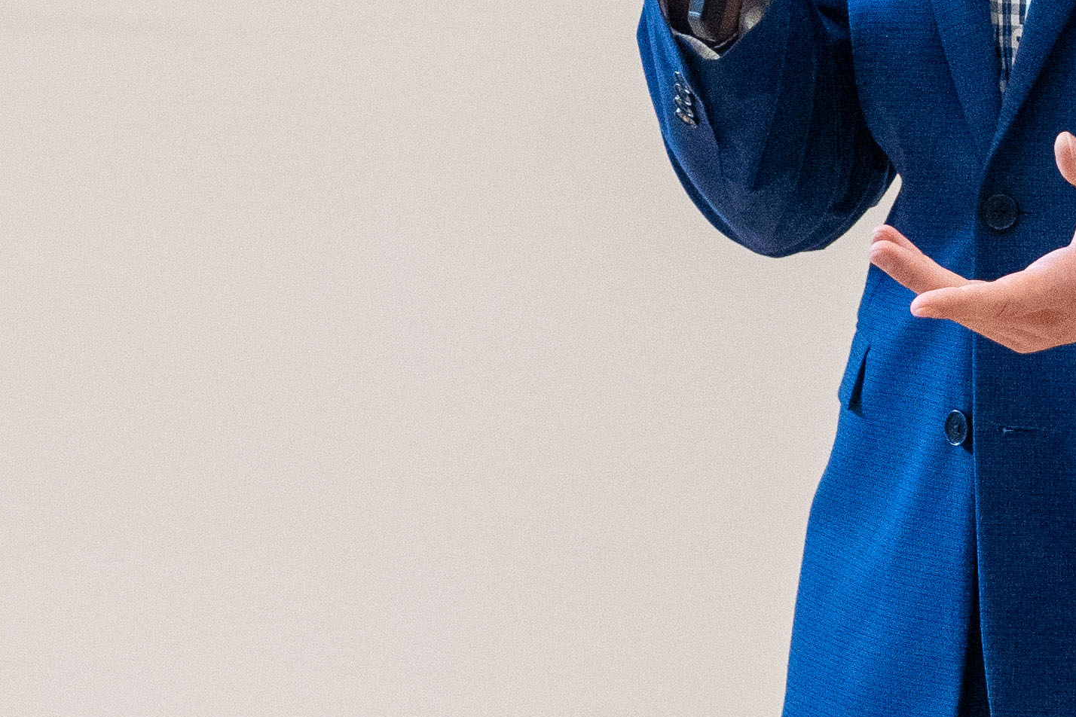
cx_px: 66
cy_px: 209
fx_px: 20681
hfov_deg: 3.0
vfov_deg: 2.0
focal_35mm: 692
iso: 2500
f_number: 4
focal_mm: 141
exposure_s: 1/160
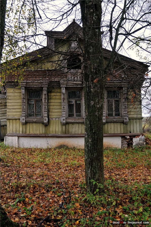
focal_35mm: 36
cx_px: 76
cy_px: 114
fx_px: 227
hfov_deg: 36.8
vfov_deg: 53.2
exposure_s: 1/250
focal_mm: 24
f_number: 5.6
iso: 400
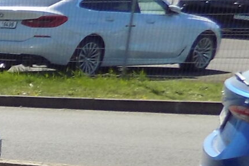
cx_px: -481
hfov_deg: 10.6
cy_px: 323
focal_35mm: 141
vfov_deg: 9.2
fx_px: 976
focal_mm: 4
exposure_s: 1/800
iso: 80
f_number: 3.1
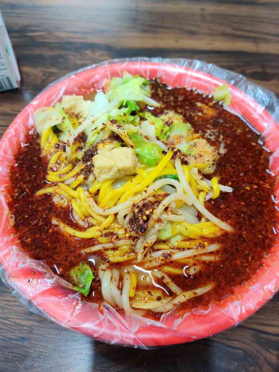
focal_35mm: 27
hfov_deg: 51.4
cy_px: 186
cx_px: 140
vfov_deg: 65.3
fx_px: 290
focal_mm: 4.75
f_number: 1.65
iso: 800
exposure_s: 1/50
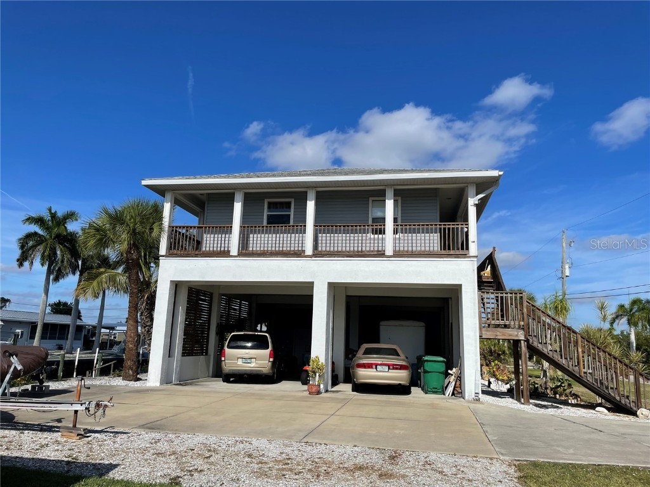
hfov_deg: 67.3
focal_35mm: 26
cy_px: 244
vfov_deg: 53.1
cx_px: 325
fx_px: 488
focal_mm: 4.2
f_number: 1.6
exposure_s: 1/6494
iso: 32
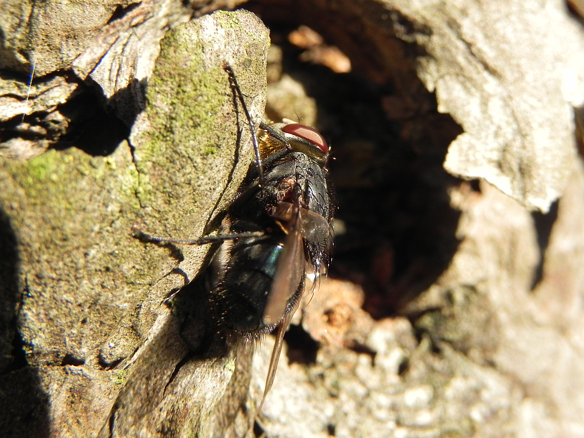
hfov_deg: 18.7
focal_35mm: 105
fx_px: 1771
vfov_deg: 14.1
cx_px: 292
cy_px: 219
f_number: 5
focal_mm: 18.8
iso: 160
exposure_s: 1/182
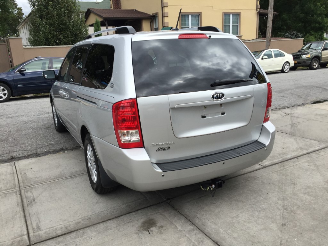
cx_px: 164
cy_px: 123
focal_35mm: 29
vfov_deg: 48.2
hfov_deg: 61.7
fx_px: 275
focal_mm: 4.15
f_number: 2.2
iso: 32
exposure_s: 1/1014
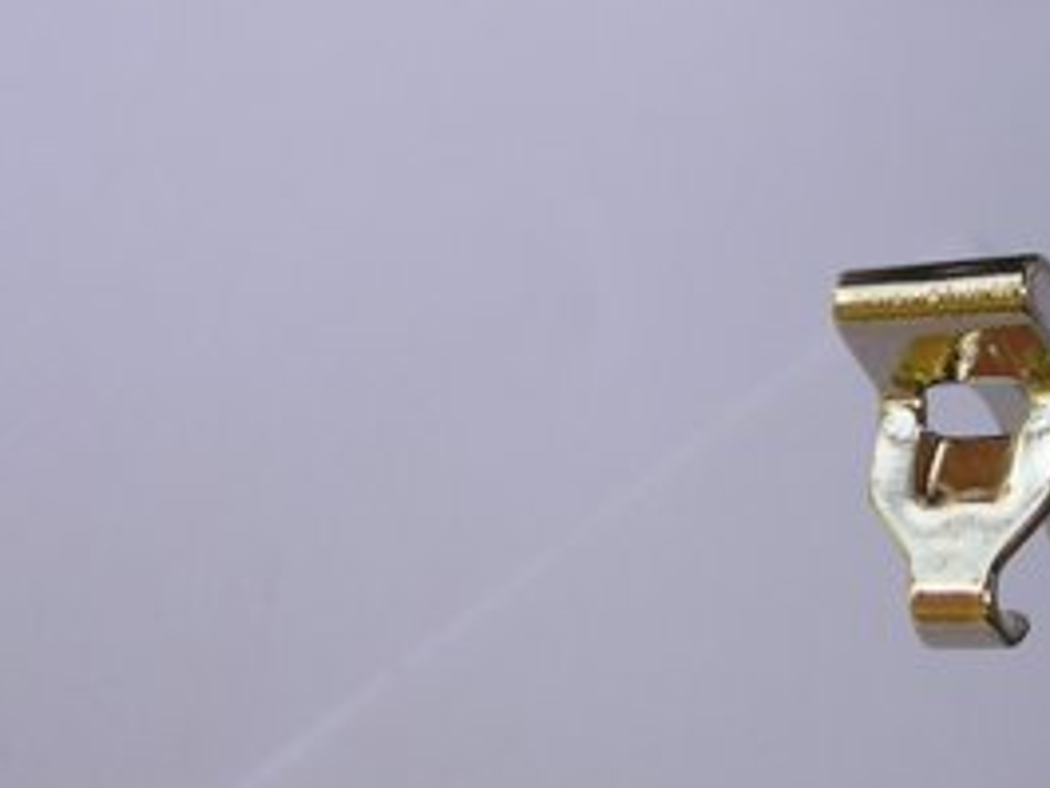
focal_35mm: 86
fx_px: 2610
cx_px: 963
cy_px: 455
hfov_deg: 22.2
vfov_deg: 17.2
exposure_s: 1/201
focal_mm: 5.8
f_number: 2.8
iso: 50
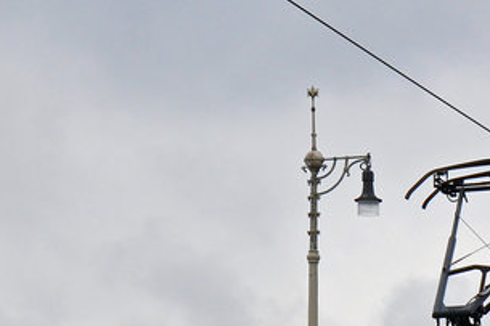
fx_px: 3210
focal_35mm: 236
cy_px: 550
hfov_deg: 8.6
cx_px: 590
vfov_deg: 5.7
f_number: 8
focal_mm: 40
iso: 400
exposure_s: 1/800
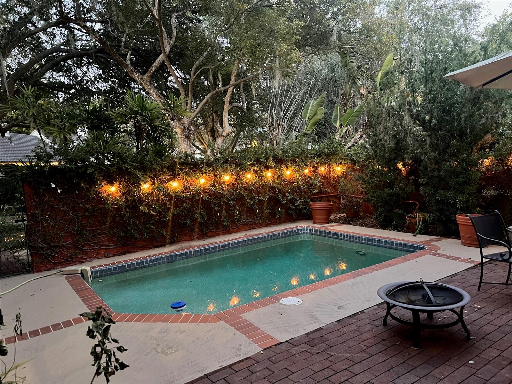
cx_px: 256
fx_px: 385
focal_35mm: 26
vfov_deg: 53.1
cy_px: 192
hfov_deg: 67.3
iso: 500
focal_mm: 5.7
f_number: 1.5
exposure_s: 1/30
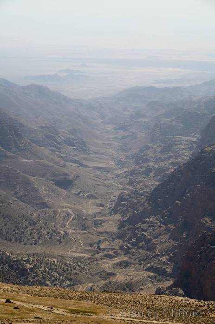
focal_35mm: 105
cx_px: 108
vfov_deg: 19.5
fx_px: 946
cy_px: 162
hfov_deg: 13.0
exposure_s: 1/250
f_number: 8
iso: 125
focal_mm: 70
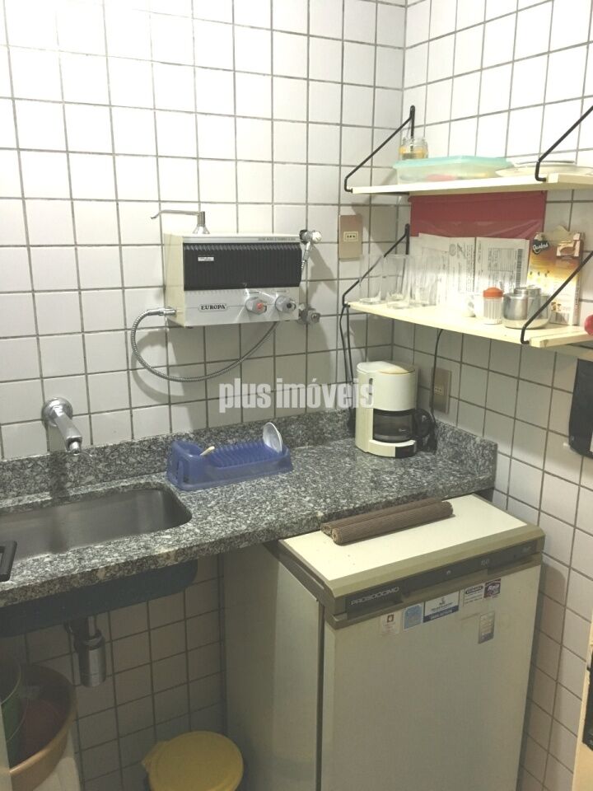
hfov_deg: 48.2
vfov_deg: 61.7
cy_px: 396
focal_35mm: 29
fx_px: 662
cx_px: 296
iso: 200
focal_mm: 4.15
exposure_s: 1/24
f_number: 2.2
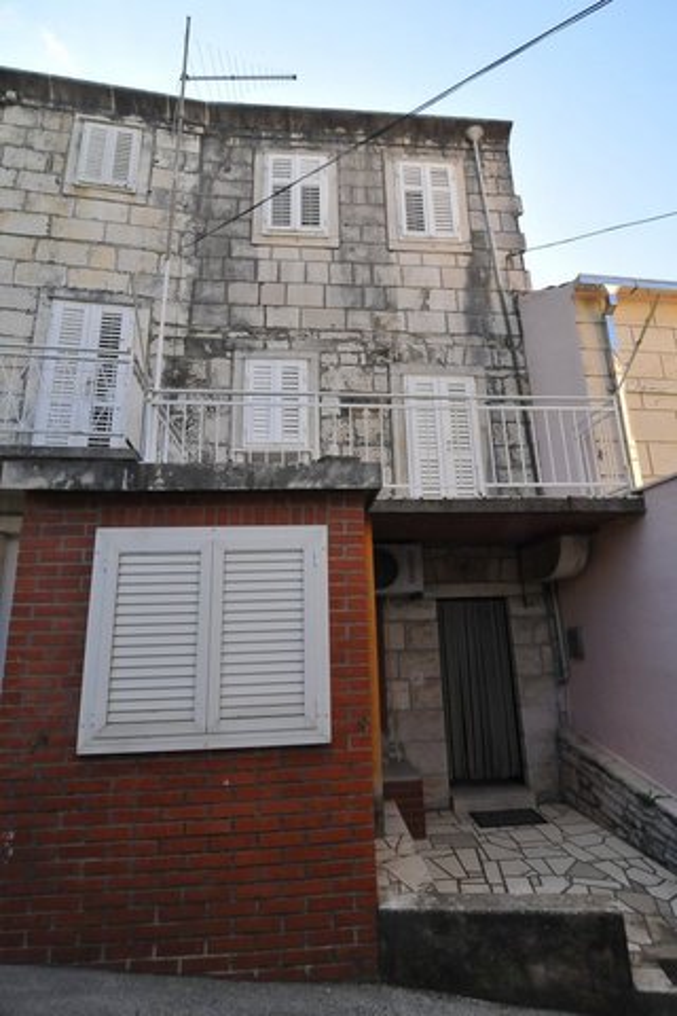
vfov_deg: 95.0
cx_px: 338
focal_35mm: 16
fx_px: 465
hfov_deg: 72.1
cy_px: 508
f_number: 9
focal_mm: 11
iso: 800
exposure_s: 1/320
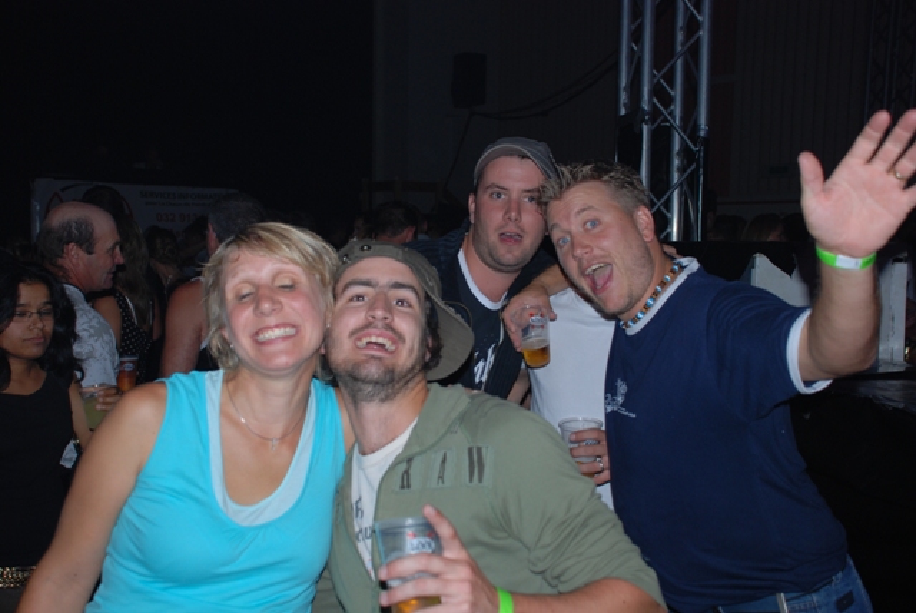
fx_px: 917
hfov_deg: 53.1
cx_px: 458
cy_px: 306
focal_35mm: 36
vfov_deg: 36.9
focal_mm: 24
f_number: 4
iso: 200
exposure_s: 1/60
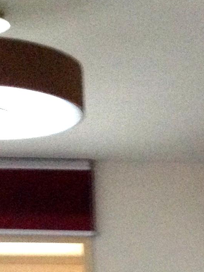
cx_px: 350
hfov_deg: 8.9
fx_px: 1266
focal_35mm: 161
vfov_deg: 11.0
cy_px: 566
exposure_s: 1/20
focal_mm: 4.28
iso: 200
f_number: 2.4
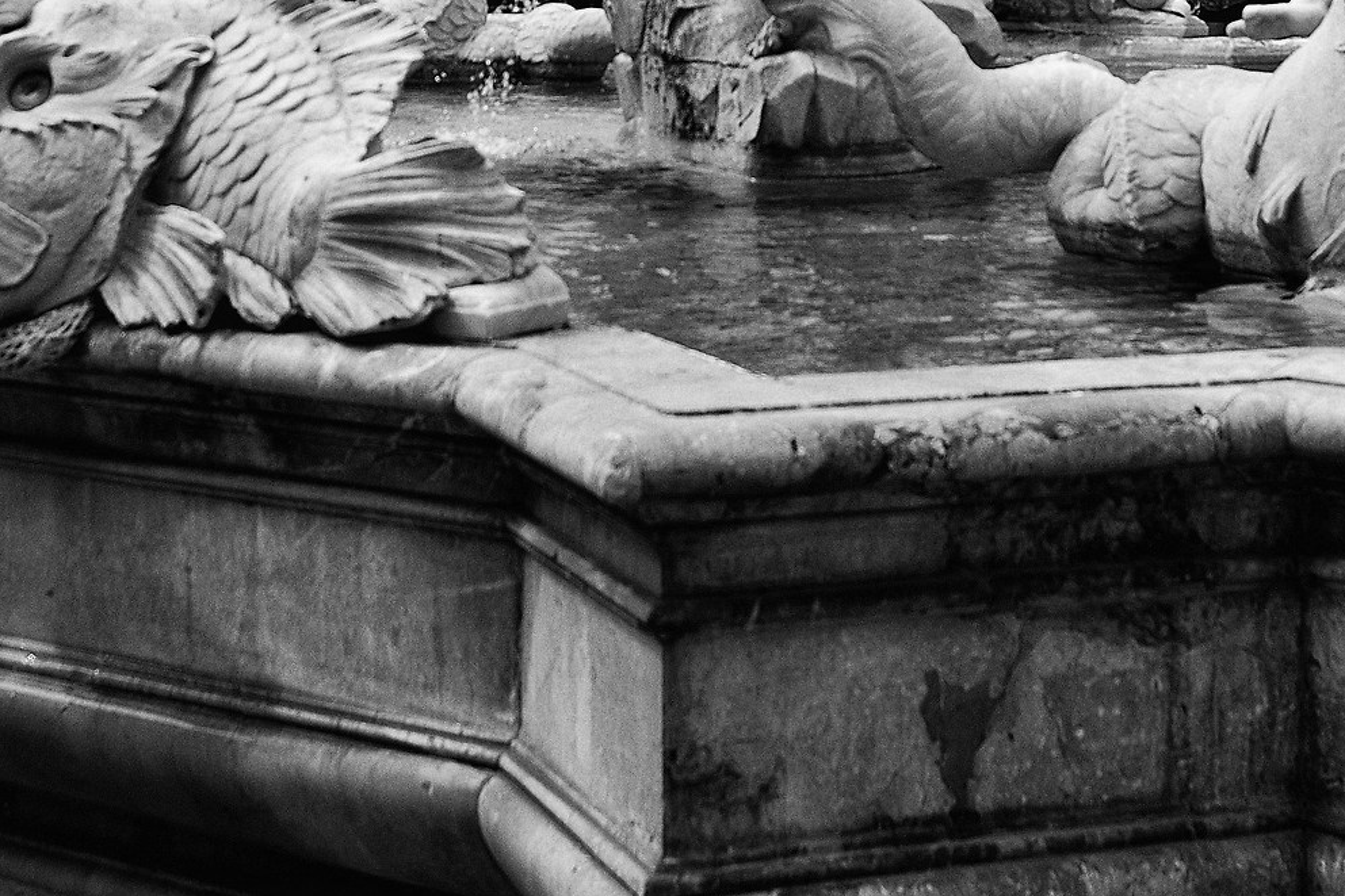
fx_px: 3250
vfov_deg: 15.2
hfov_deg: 23.4
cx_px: 670
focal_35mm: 87
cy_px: -172
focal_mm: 24
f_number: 7.1
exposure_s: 1/400
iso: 100
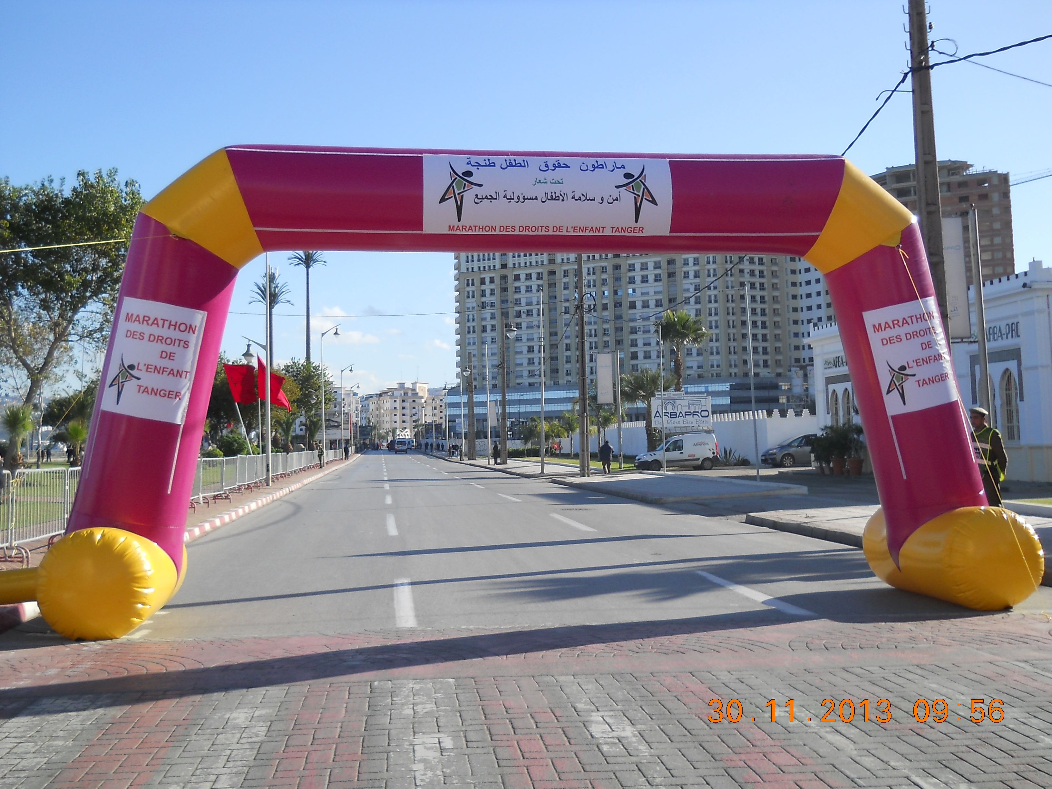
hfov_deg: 45.8
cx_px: 526
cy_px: 394
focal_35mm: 41
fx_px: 1246
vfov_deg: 35.1
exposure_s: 1/250
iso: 80
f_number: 5.5
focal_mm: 6.72
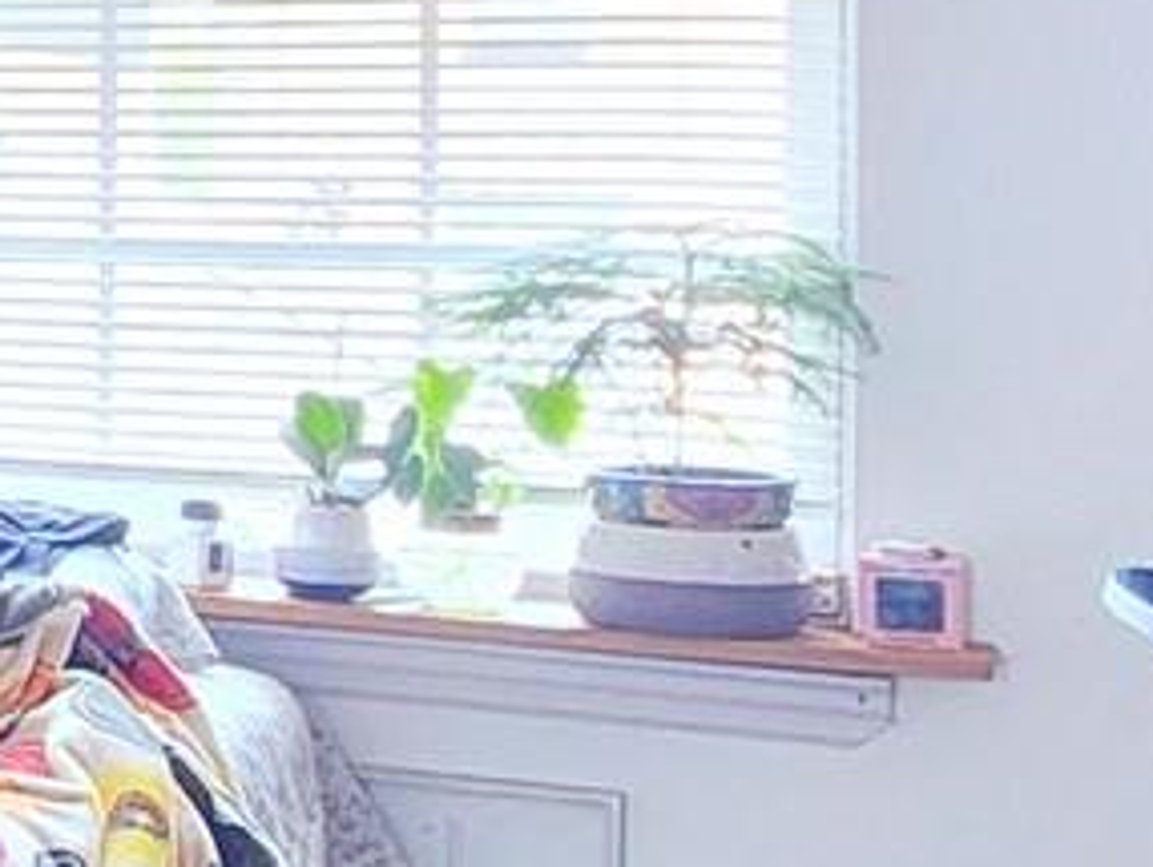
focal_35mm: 93
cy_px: 198
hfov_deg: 15.7
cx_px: -1270
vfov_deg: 15.8
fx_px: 3100
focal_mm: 2.2
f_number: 2.2
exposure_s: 1/60.2
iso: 250
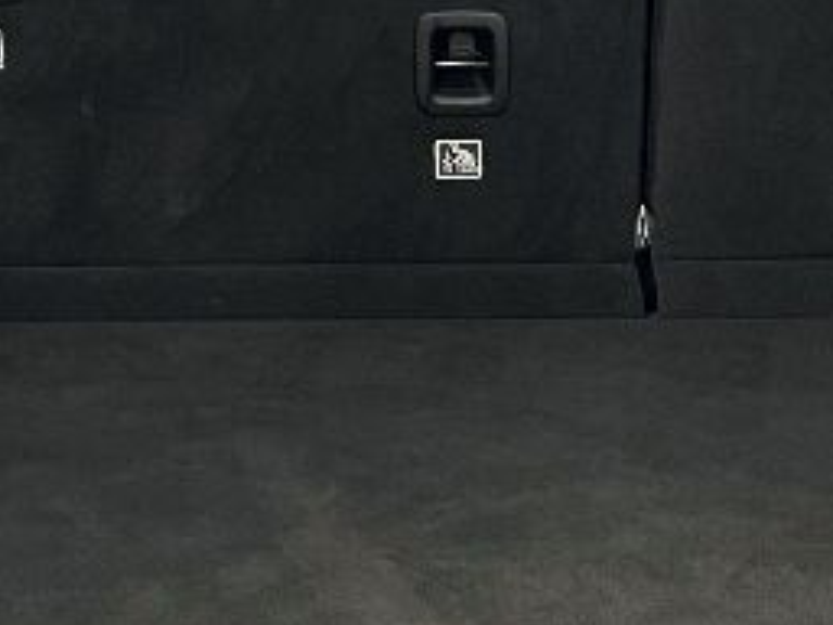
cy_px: 225
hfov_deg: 18.9
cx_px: 465
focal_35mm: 104
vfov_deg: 14.2
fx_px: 2503
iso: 640
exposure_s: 1/40
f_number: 1.5
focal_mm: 5.7
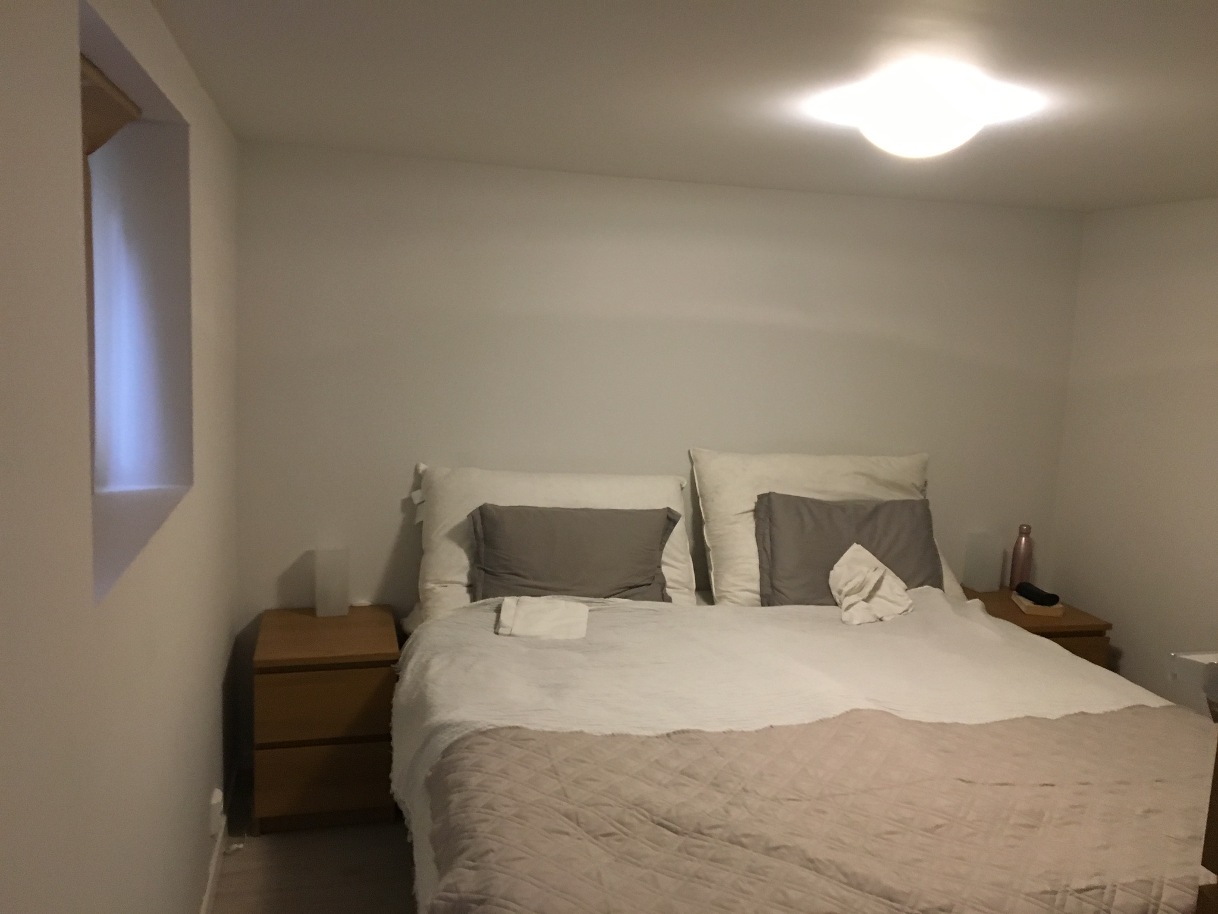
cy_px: 457
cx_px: 609
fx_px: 1020
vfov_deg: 48.2
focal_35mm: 29
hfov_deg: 61.7
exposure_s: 1/20
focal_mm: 4.15
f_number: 2.2
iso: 200
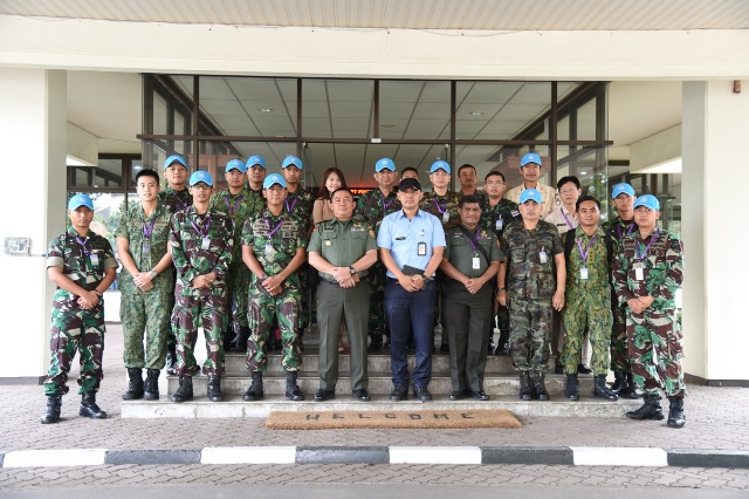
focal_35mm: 38
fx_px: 790
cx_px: 374
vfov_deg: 35.0
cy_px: 250
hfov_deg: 50.7
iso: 220
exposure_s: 1/40
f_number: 4
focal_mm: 38
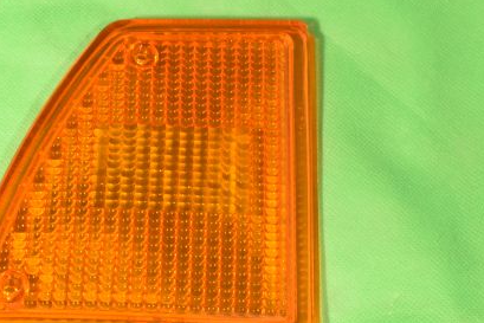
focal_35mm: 110
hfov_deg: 18.5
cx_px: 180
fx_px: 1479
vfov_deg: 12.5
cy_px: 166
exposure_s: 1/80
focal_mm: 50
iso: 3600
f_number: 20
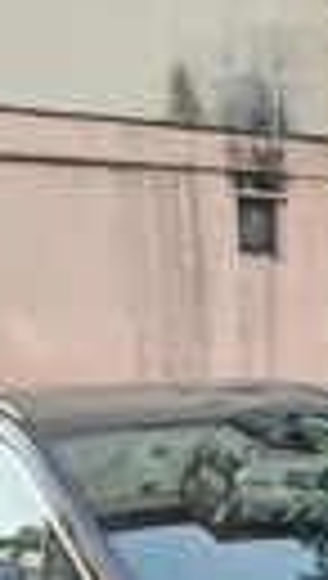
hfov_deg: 14.8
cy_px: 737
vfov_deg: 23.4
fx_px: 1247
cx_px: 315
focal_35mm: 81
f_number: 1.8
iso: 50
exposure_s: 1/100
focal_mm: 5.23
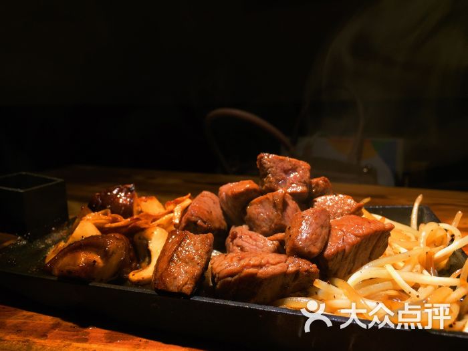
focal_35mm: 29
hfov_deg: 61.7
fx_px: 392
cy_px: 176
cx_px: 234
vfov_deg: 48.2
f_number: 2.2
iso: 32
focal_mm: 4.15
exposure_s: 1/50
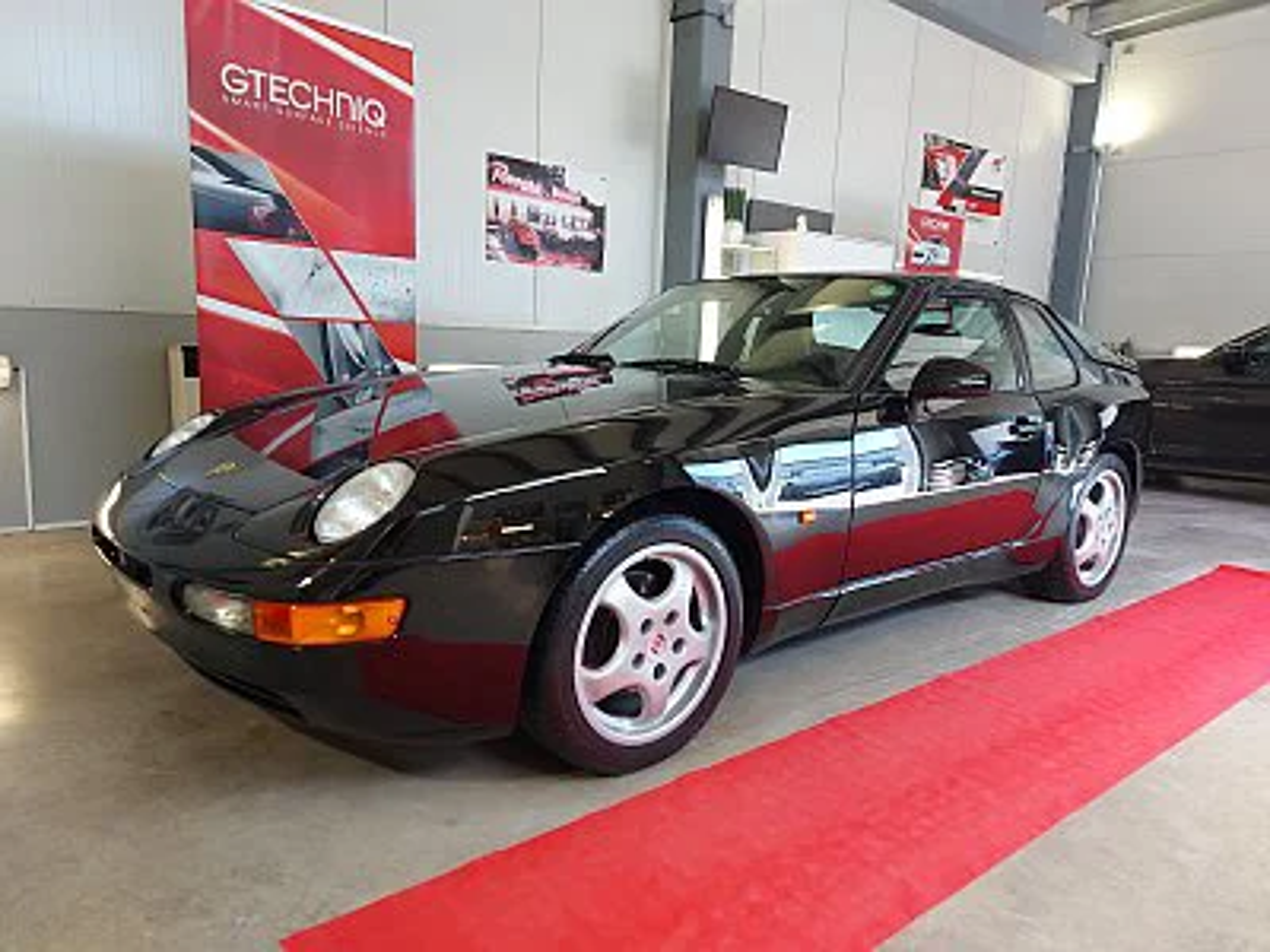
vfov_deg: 56.8
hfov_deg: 71.6
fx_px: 881
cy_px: 476
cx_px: 635
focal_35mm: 24
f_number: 1.8
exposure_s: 1/50
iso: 64
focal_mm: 5.23
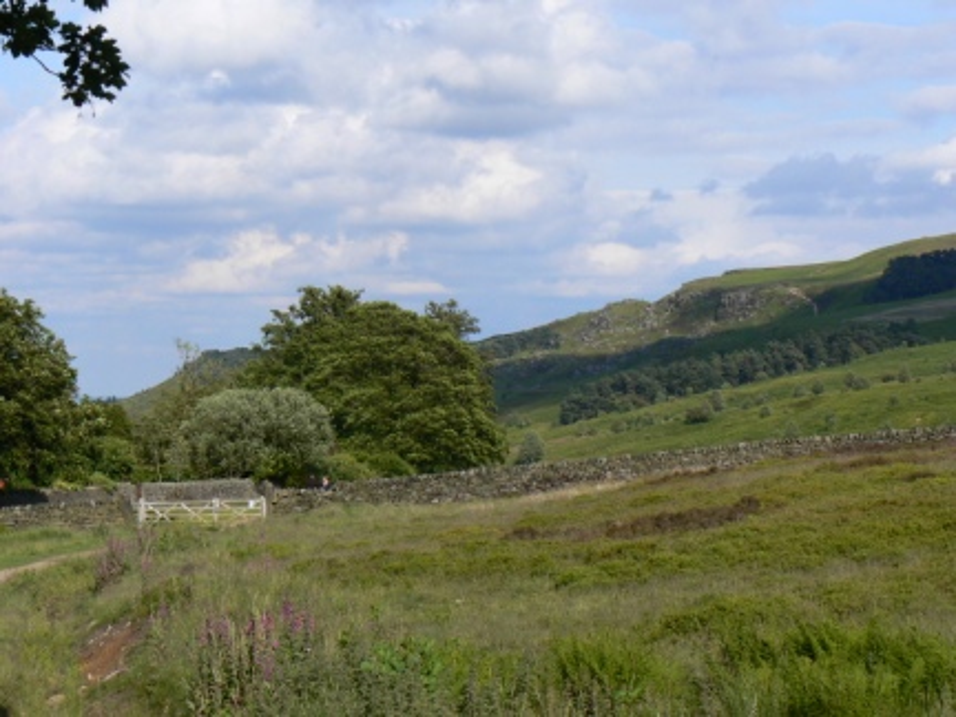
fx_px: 2927
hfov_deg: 18.5
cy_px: 358
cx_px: 478
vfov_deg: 14.0
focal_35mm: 106
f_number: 7.1
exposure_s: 1/400
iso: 80
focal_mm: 17.7
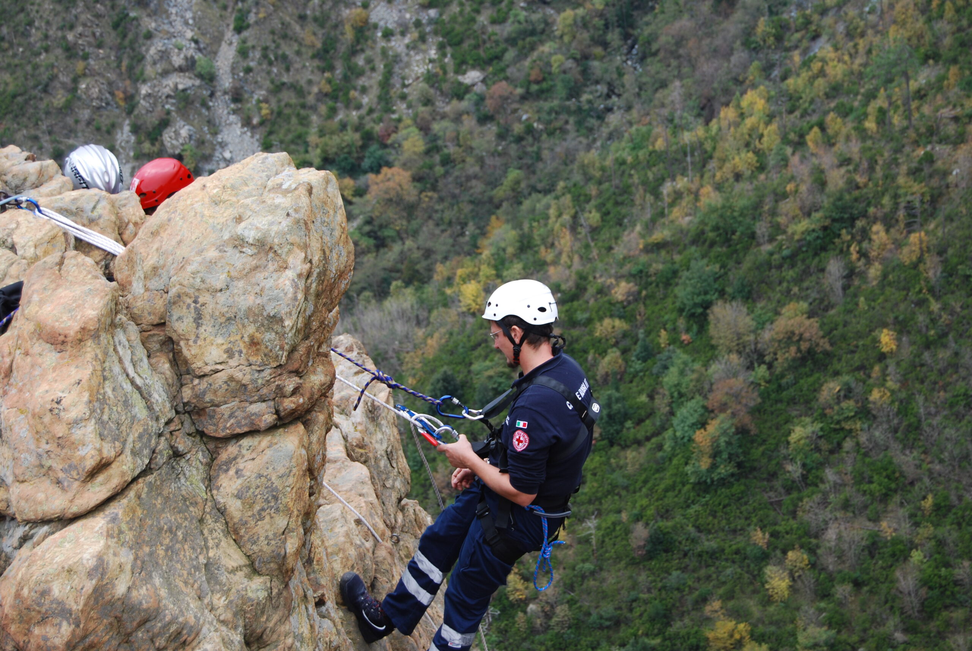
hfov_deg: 33.4
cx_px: 486
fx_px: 1622
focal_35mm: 60
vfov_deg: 22.7
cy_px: 326
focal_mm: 40
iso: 125
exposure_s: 1/125
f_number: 5.6
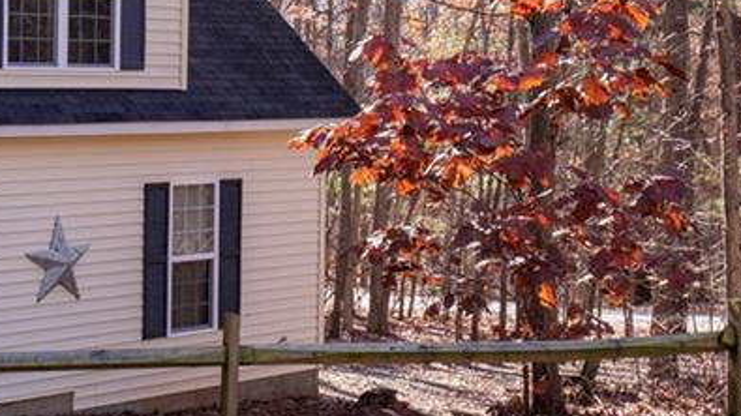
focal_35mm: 76
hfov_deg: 25.9
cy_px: 167
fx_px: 1493
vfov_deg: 15.9
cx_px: -58
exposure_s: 1/200
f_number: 6.3
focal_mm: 28
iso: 320
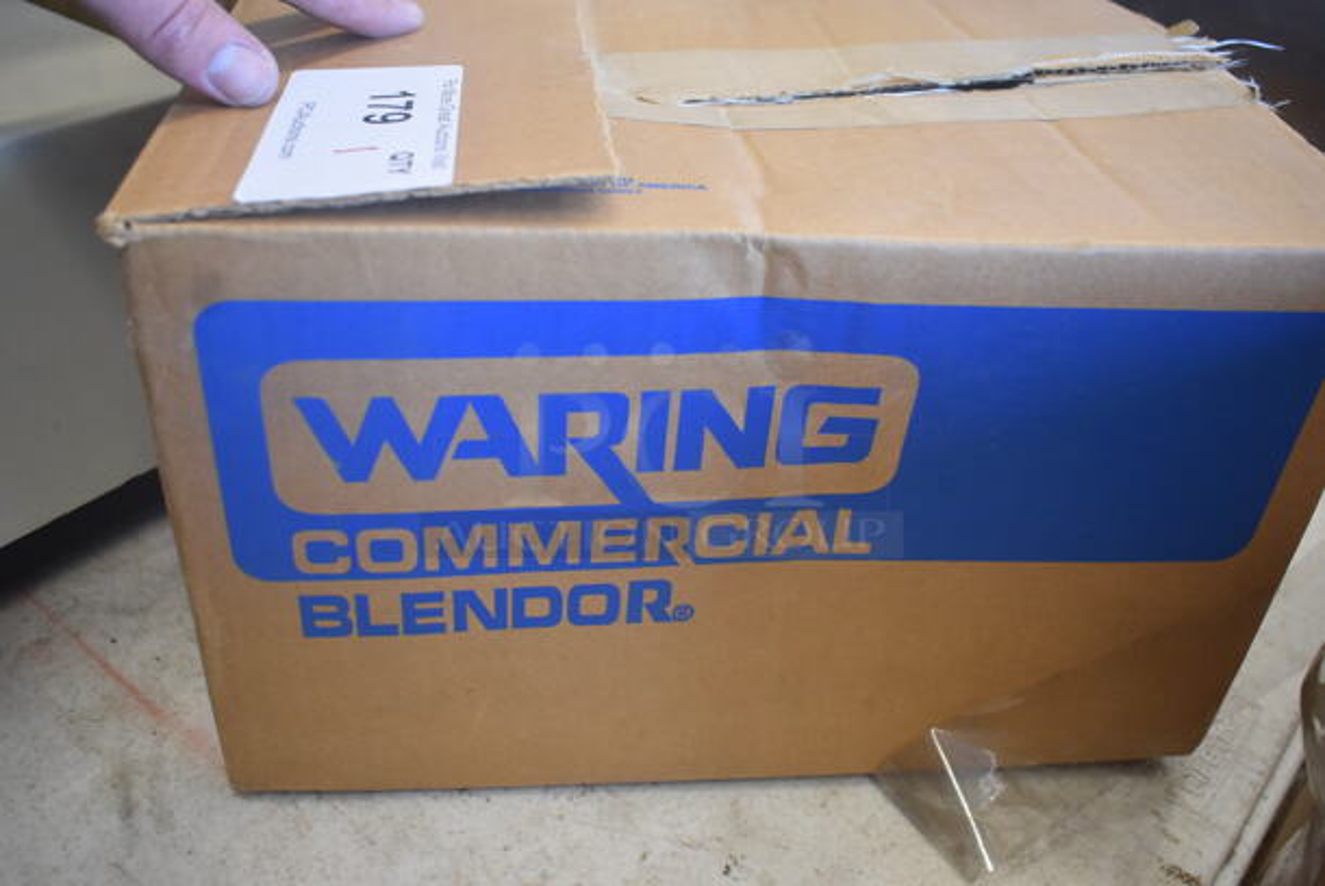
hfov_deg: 57.2
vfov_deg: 40.1
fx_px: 1216
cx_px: 662
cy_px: 443
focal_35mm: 33
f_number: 3.8
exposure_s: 1/125
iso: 900
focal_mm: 22
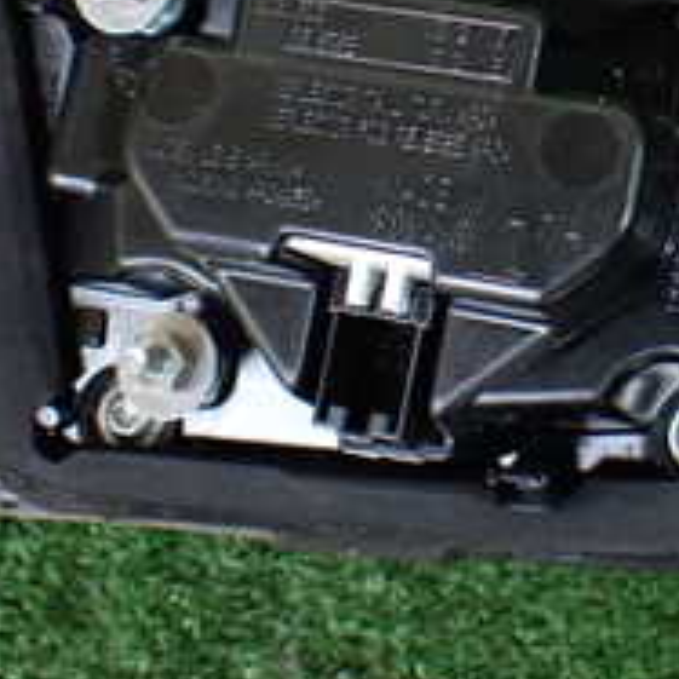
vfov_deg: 20.1
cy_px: 91
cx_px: 614
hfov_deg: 20.0
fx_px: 1886
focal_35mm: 85
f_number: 2.3
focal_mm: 5.4
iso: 800
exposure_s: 1/60
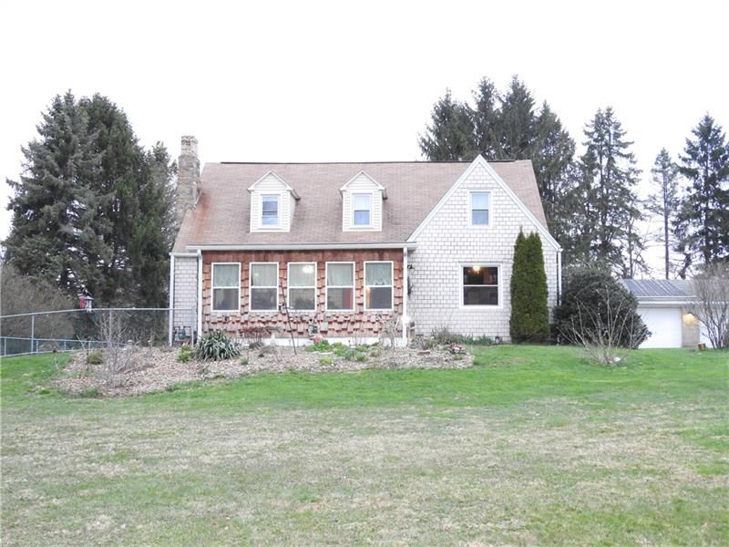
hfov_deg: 42.1
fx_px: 948
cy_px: 274
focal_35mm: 45
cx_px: 364
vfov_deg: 32.2
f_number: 4
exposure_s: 1/20
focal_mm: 8.1
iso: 800
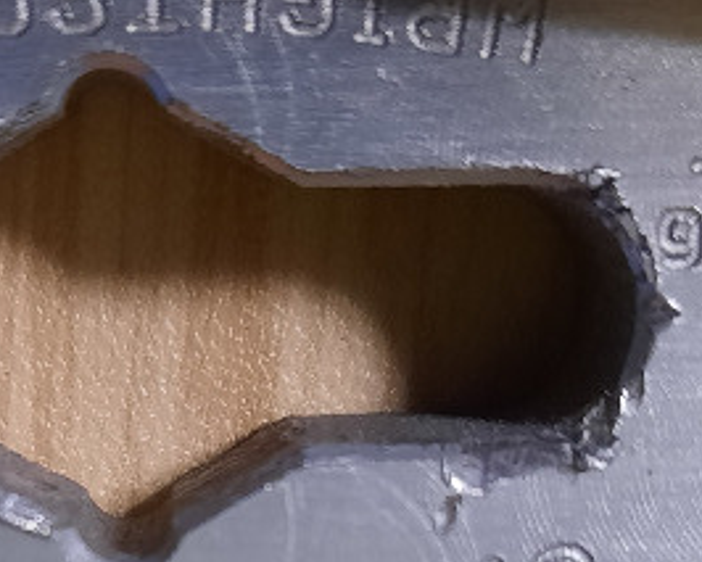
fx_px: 2058
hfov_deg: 19.3
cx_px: 238
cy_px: 704
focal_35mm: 99
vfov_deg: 14.9
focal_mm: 4.6
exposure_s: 1/25
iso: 400
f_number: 2
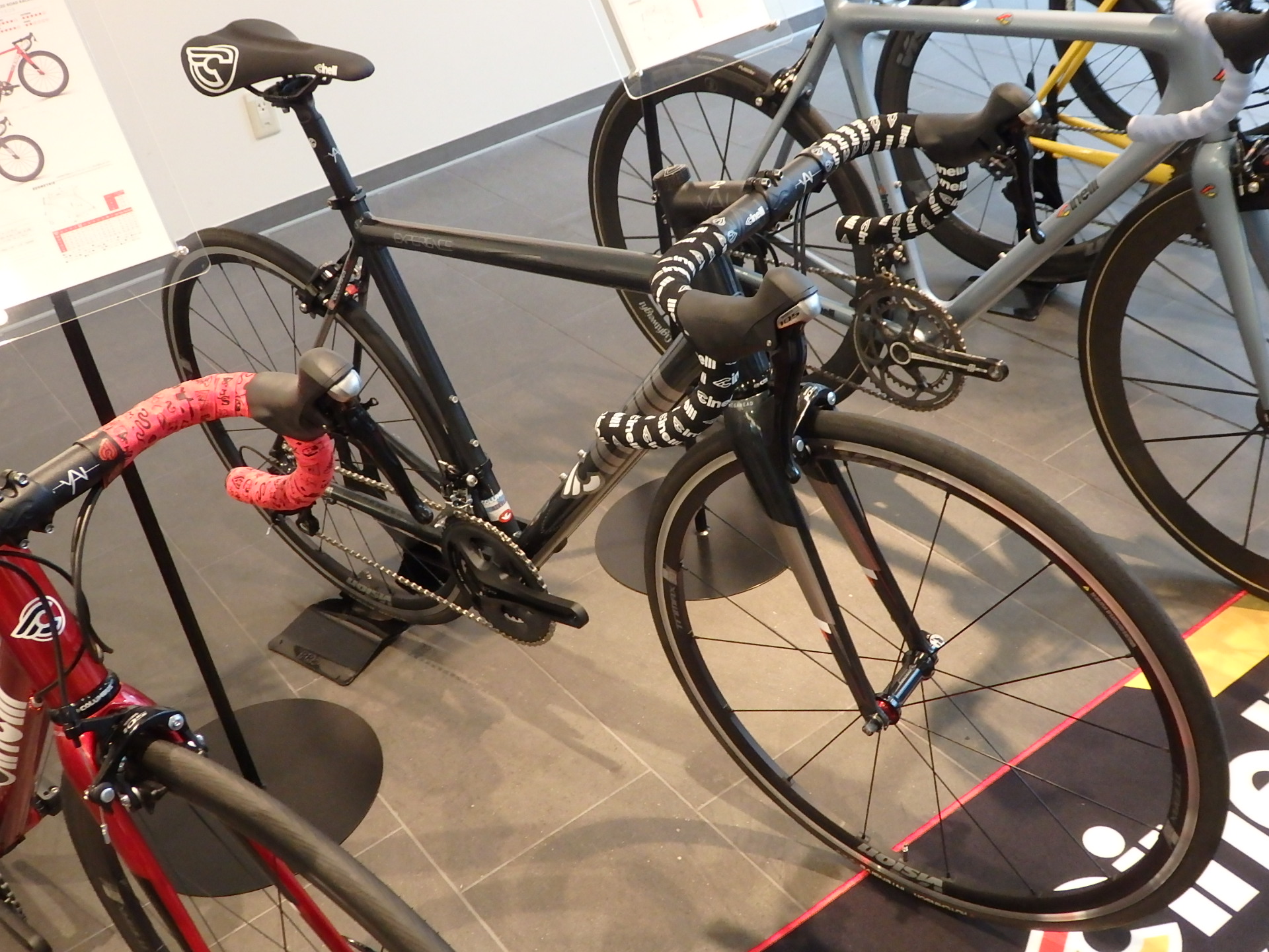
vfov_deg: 38.7
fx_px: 1356
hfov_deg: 50.1
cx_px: 634
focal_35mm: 37
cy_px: 476
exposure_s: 1/25
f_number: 3.6
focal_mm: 6.6
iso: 800
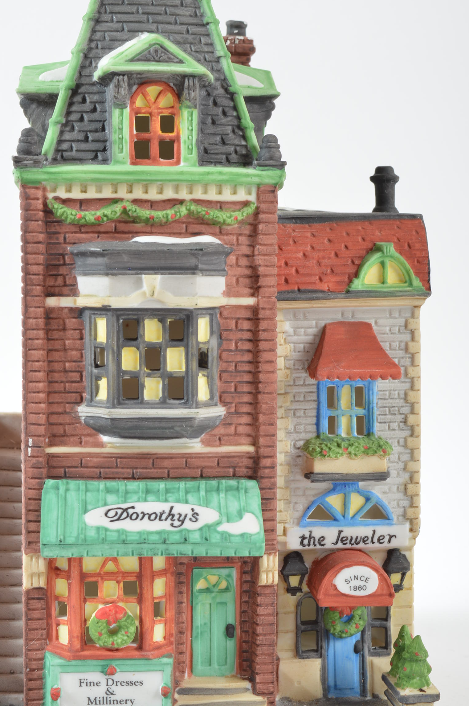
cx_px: 202
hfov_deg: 20.3
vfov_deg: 30.1
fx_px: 1312
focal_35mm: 67
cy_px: 400
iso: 100
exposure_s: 1/160
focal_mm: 34
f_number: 11
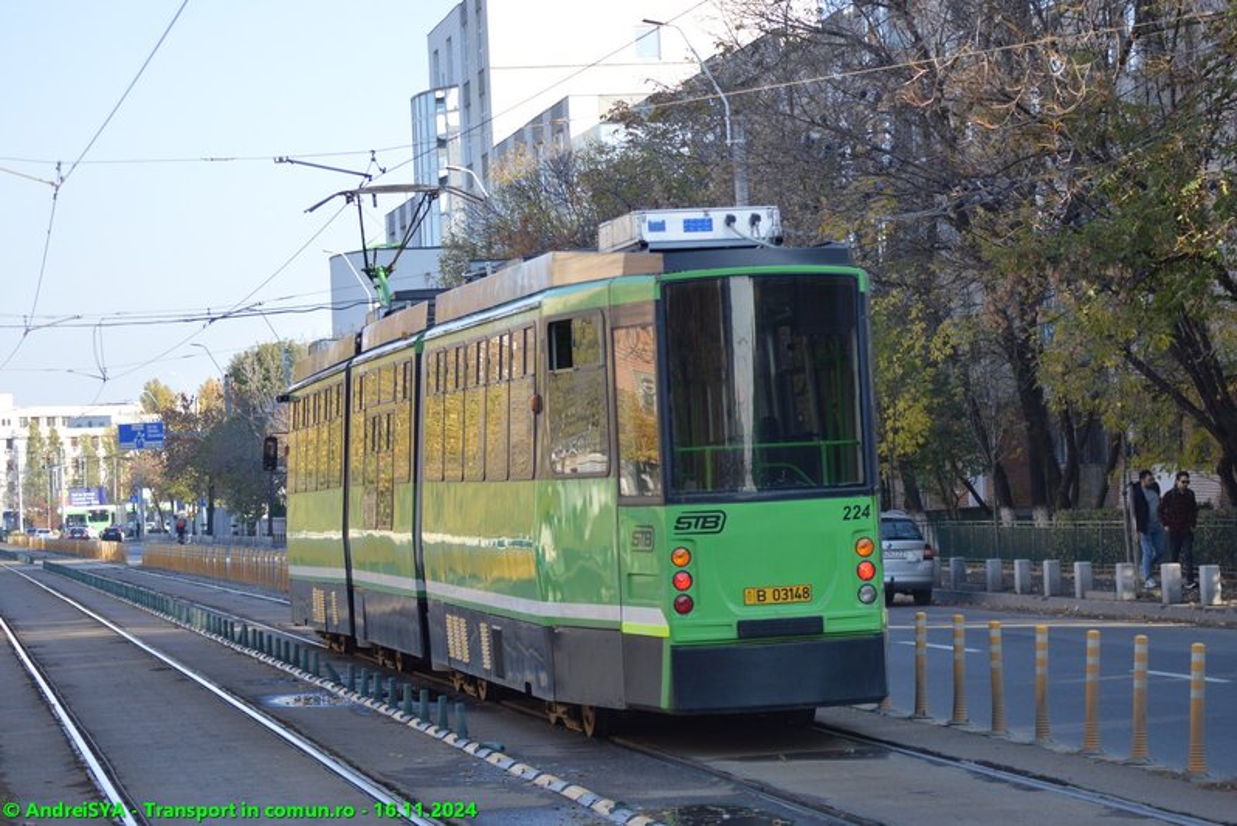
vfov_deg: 13.4
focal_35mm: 102
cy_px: 413
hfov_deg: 20.0
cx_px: 618
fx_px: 3507
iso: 400
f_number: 4.2
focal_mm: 68
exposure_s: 1/800
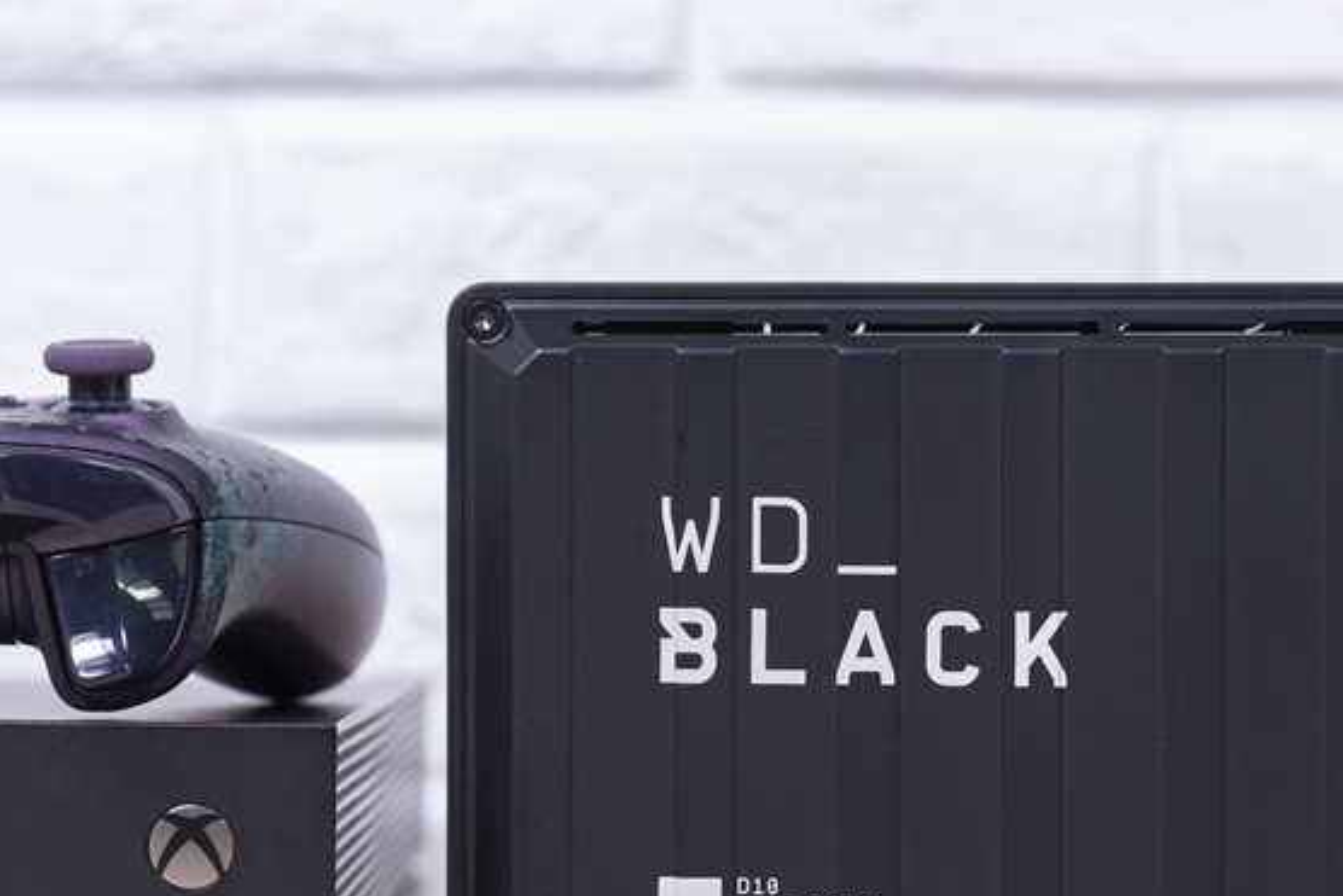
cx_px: 809
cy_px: 587
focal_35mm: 110
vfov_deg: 12.4
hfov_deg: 18.6
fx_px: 4104
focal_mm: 68
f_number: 4.5
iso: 280
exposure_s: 1/80
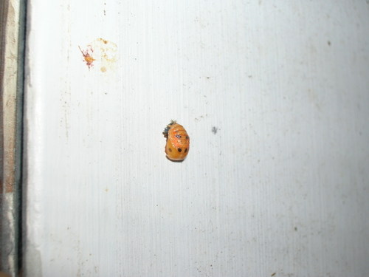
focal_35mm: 46
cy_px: 138
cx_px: 184
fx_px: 490
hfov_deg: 41.2
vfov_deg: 31.5
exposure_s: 1/60.1
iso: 50
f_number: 5.4
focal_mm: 7.7
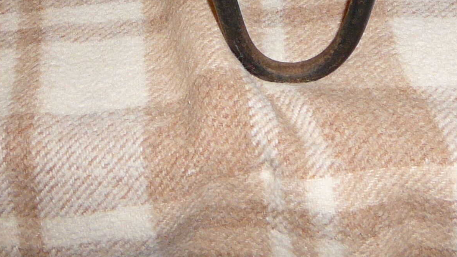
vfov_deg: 13.9
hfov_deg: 25.5
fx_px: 1006
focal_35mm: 83
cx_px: 300
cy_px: -97
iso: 100
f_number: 2.8
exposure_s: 1/30
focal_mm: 5.2
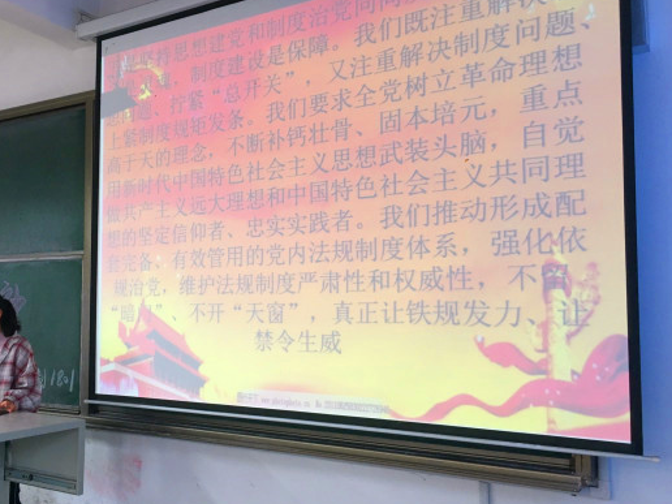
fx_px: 699
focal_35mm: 36
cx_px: 270
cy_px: 272
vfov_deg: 39.6
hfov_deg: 51.0
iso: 125
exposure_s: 1/33
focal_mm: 4.15
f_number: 2.2
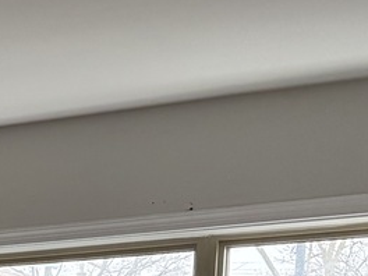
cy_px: 590
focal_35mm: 131
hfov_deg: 14.1
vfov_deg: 10.3
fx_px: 1393
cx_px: -188
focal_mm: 6.76
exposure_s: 1/149
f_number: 1.78
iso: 200
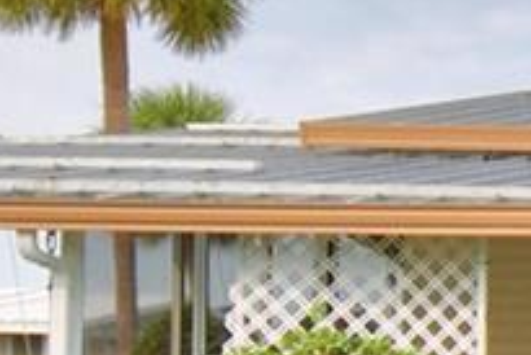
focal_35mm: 117
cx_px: 1217
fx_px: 1727
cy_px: 417
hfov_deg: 13.5
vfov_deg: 11.5
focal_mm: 10
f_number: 4.5
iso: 100
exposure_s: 1/1000
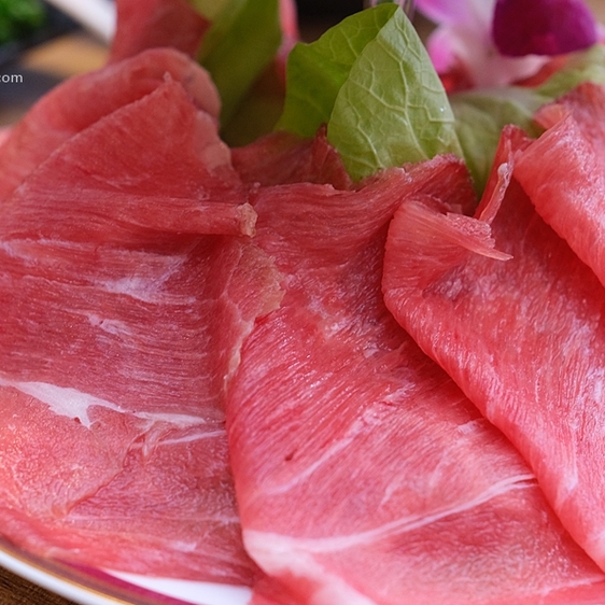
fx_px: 890
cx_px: 270
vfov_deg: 37.6
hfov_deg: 37.5
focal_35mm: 45
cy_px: 304
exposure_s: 1/38
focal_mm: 23
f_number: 3.6
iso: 1000
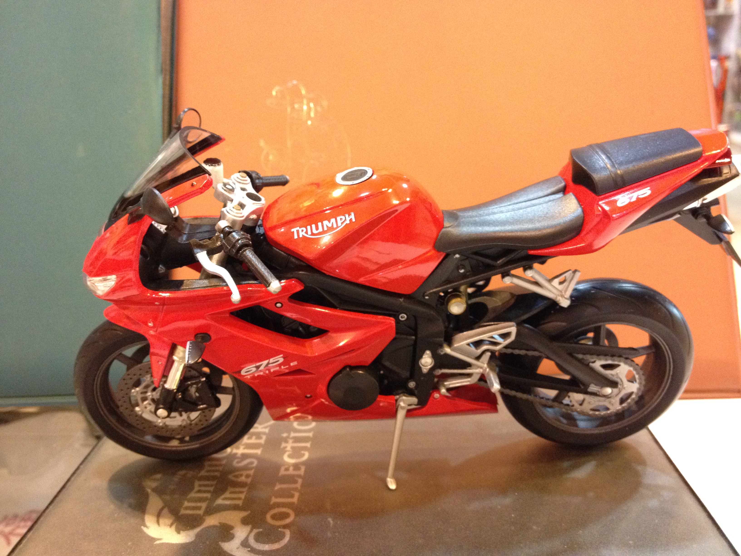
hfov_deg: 52.6
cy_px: 278
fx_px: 749
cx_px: 370
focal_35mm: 35
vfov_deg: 40.7
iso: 400
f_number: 2.4
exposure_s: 1/15
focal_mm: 4.28
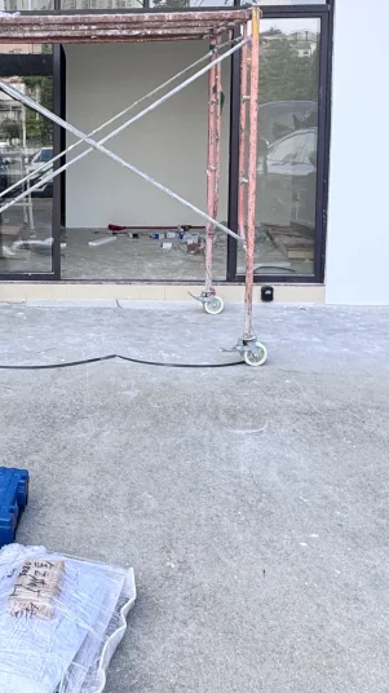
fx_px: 753
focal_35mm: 41
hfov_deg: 27.4
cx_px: 6
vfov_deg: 48.3
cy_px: 211
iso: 40
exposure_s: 1/174
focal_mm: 2.22
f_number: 2.2
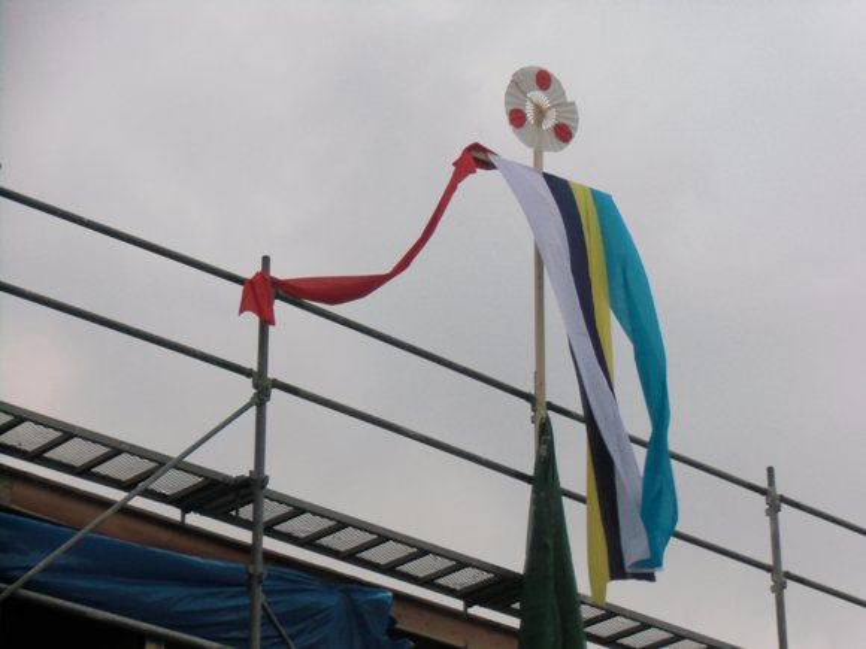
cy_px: 324
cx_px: 433
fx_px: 2752
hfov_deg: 17.9
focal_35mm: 110
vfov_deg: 13.5
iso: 200
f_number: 5.4
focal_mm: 19.54
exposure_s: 1/60
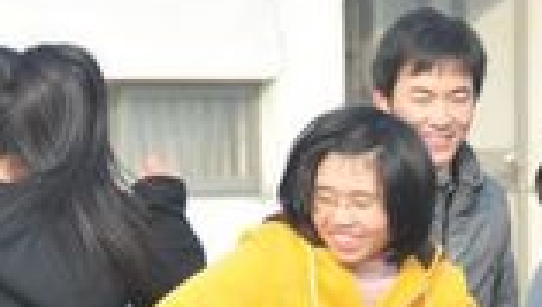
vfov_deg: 1.9
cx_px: 494
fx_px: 9474
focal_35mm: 658
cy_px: 385
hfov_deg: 3.3
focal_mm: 120
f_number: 6.3
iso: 200
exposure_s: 1/250
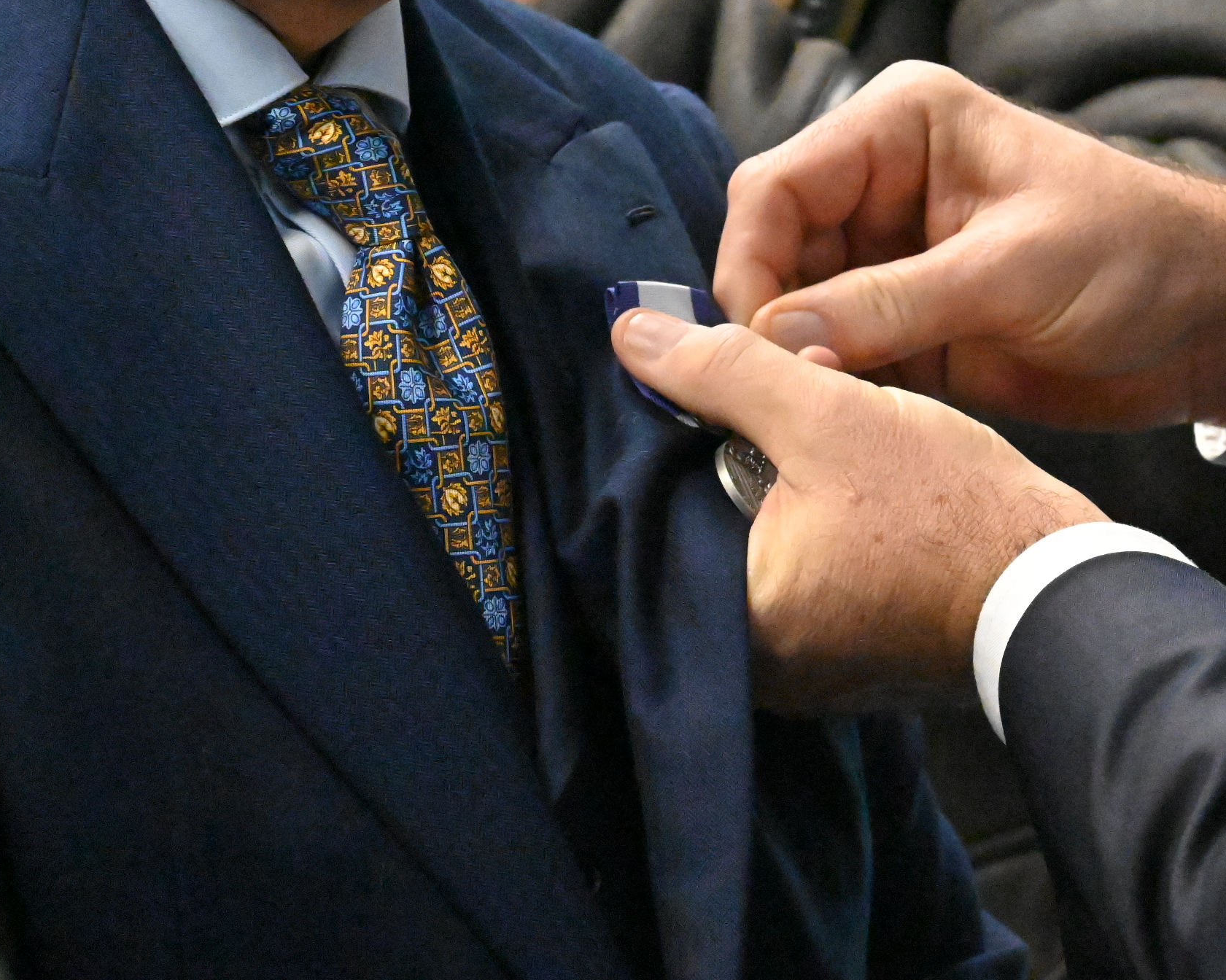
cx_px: 777
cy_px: 472
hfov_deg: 3.3
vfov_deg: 2.7
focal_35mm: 583
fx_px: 21149
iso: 25600
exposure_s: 1/400
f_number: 6.3
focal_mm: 250
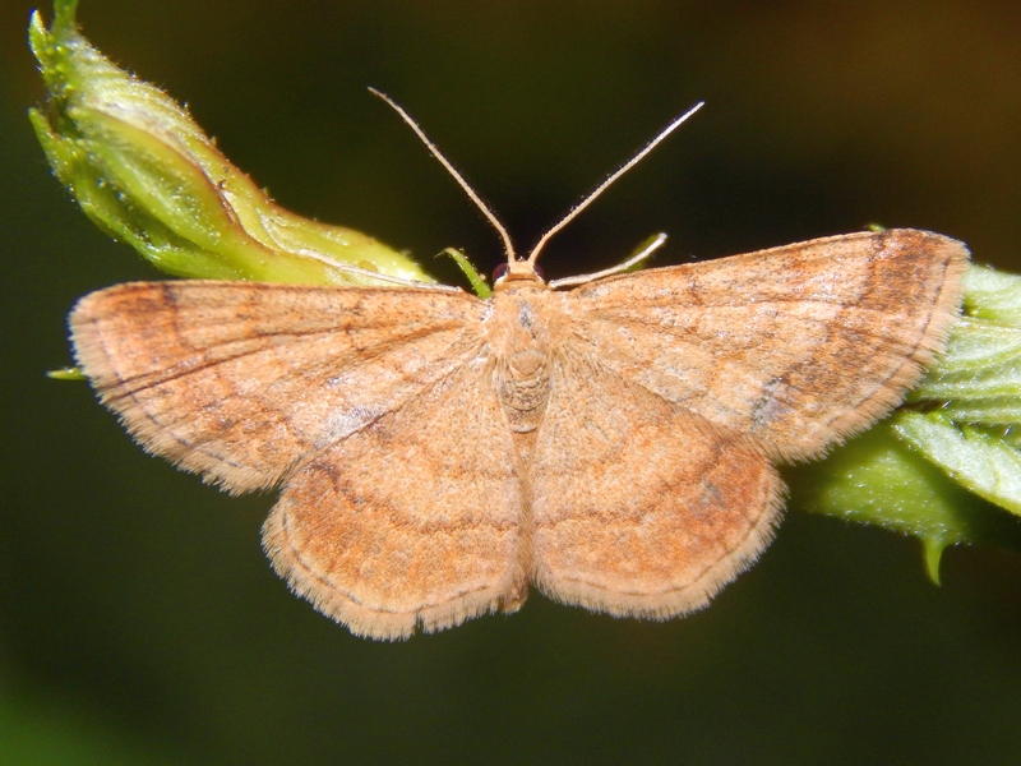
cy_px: 383
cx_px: 510
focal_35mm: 209
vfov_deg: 7.1
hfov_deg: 9.5
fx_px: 6164
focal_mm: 37.1
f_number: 10.9
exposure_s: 1/30
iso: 200
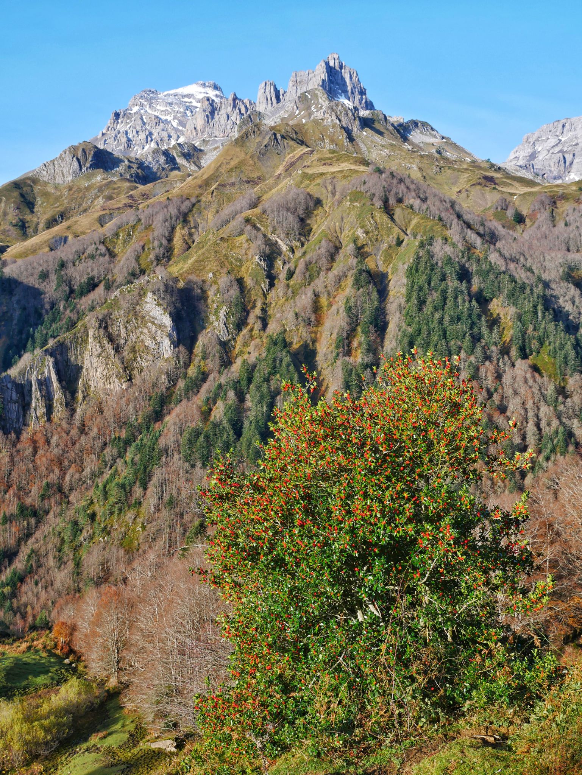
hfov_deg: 31.5
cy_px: 388
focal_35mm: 46
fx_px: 1031
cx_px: 291
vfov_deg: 41.2
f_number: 5
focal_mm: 23
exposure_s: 1/400
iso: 200
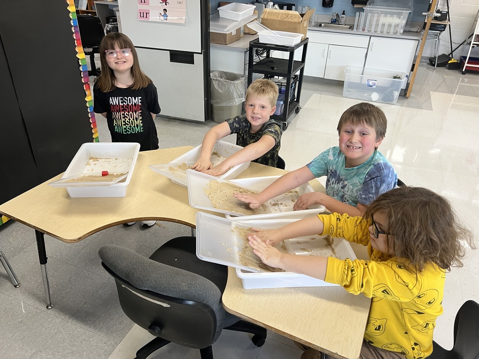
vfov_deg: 53.1
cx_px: 240
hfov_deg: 67.3
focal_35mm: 26
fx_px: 360
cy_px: 180
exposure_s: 1/79
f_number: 1.5
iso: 125
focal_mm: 5.7
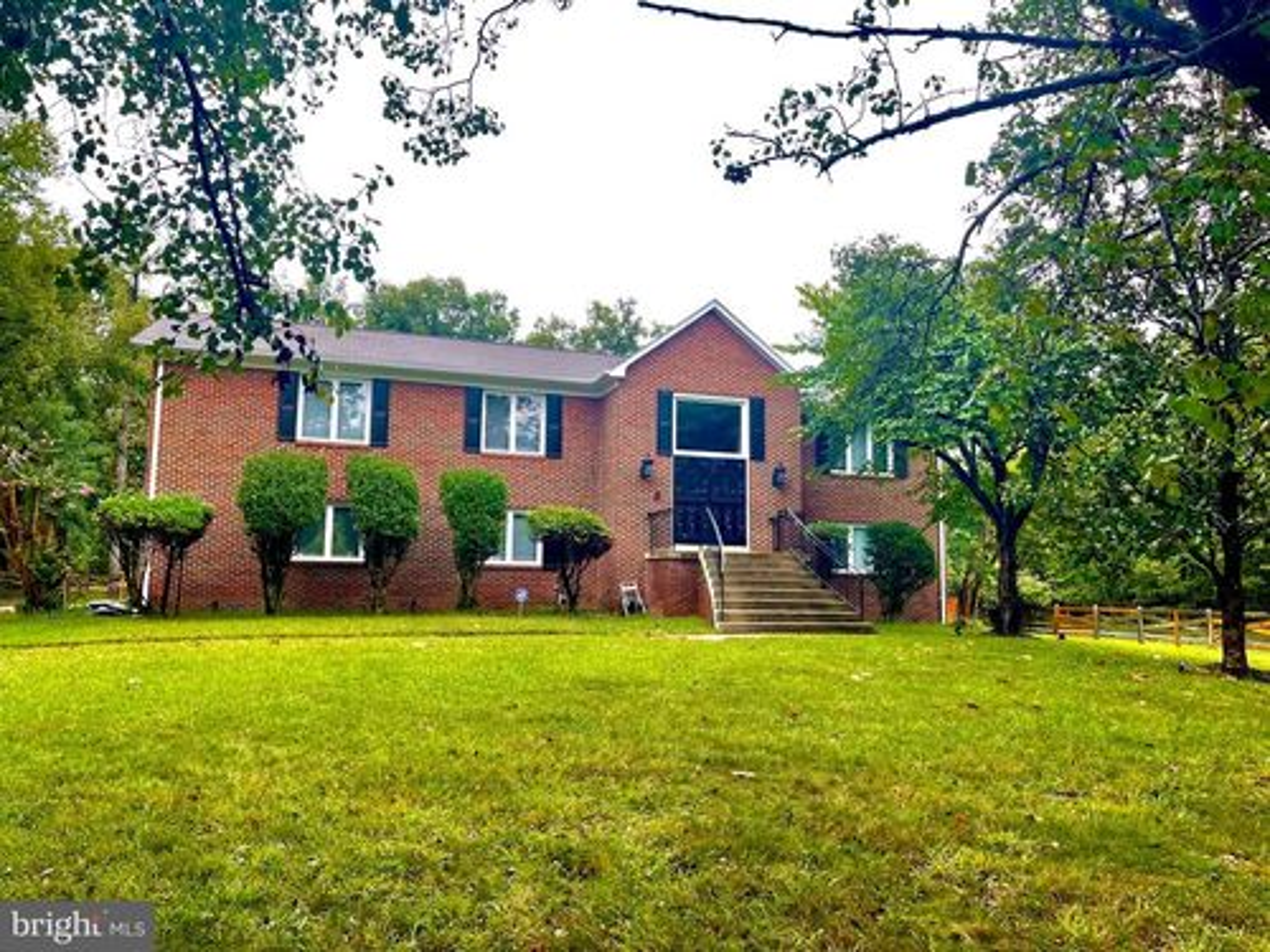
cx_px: 635
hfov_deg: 67.3
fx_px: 954
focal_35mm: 26
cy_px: 476
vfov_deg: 53.1
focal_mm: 5.1
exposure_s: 1/130
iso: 32
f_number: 1.6
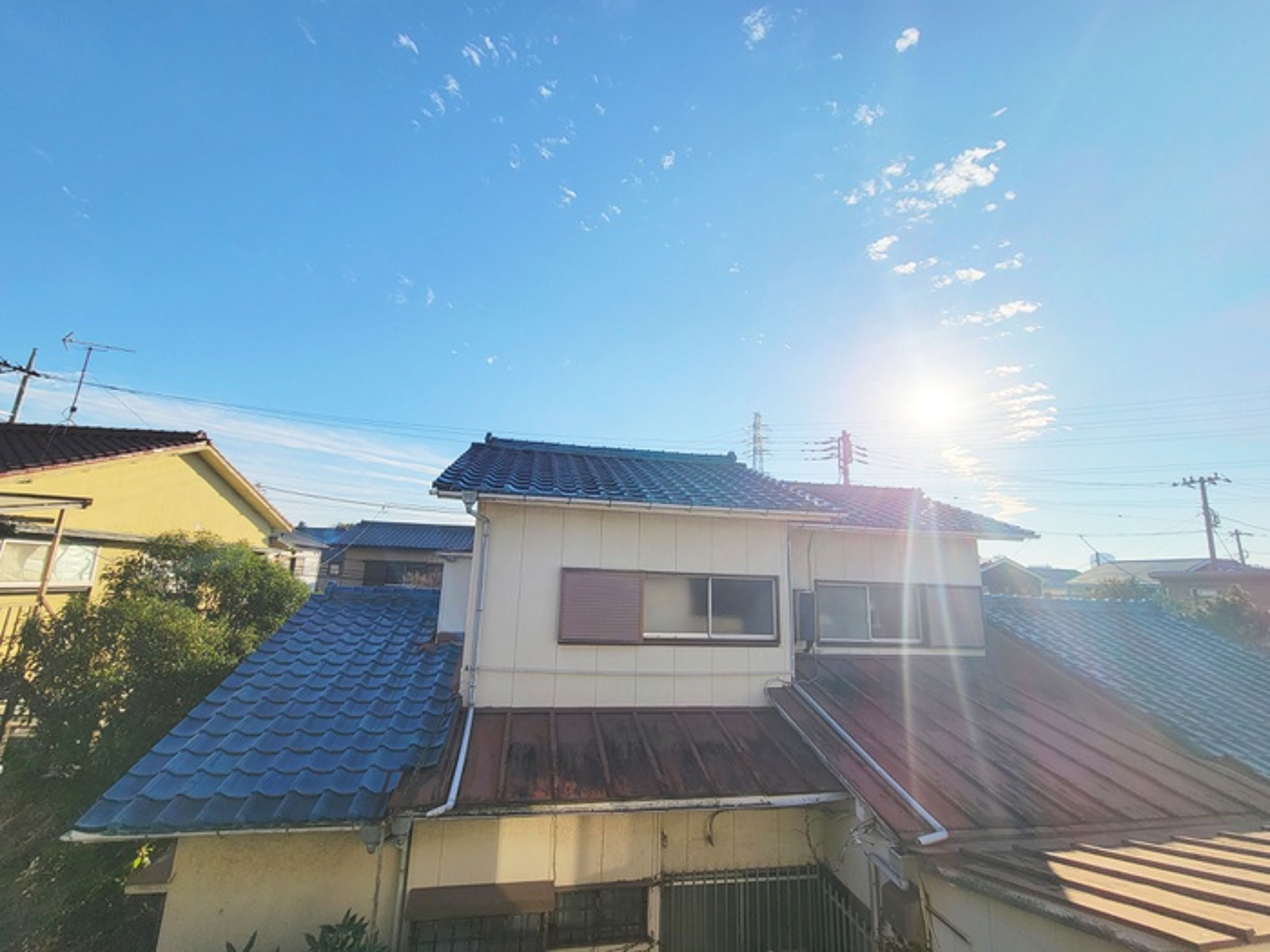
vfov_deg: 89.9
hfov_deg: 106.2
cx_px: 635
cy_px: 476
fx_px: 477
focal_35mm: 13
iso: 50
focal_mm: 2.2
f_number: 2.2
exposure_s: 1/2365
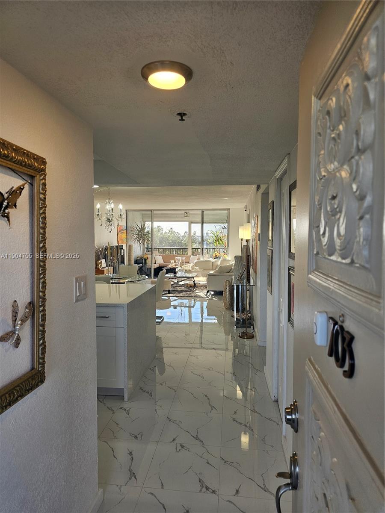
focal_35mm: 23
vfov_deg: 73.9
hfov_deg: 58.9
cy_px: 256
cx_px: 192
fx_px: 341
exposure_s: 1/120
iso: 32
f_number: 1.7
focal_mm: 6.3
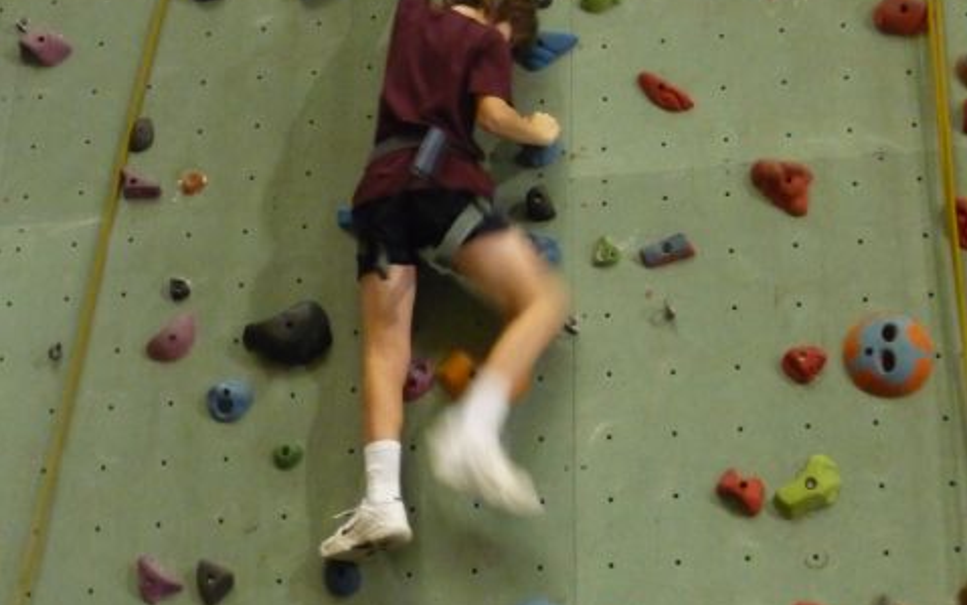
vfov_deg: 14.7
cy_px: 34
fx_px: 2320
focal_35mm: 88
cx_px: 484
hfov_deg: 23.5
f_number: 4.5
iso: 800
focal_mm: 10.5
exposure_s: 1/8
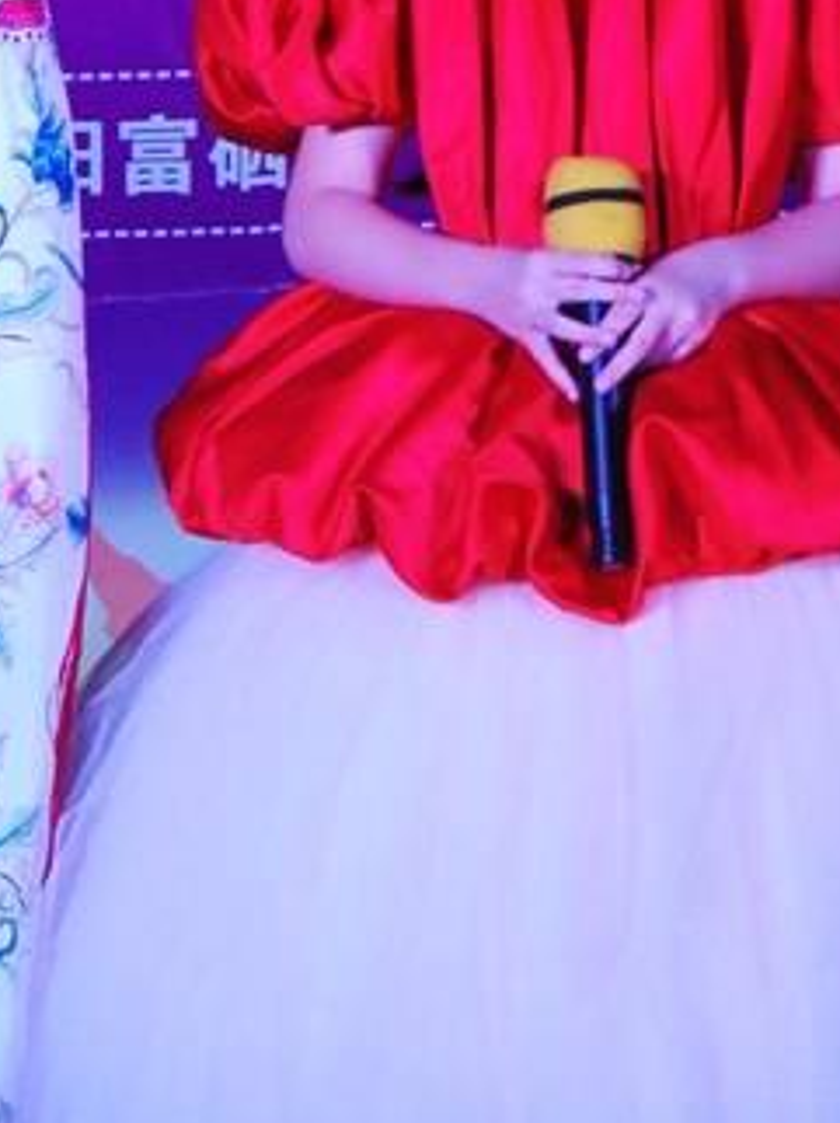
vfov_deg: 5.2
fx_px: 12246
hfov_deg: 3.9
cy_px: -148
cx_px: 251
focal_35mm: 378
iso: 80
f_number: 4
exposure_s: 1/40
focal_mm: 23.9
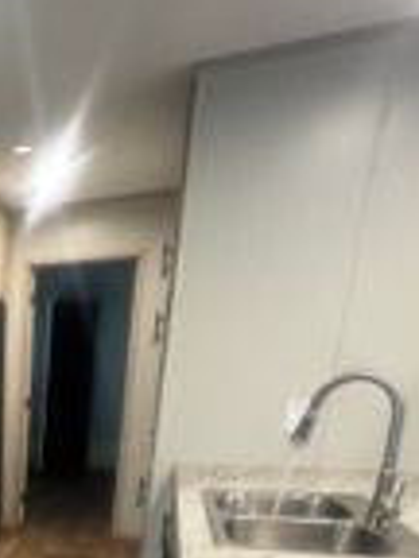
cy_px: 562
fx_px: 629
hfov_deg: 29.6
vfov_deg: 41.4
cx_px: -124
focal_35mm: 39
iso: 500
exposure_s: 1/60
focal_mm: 2.22
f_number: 2.2
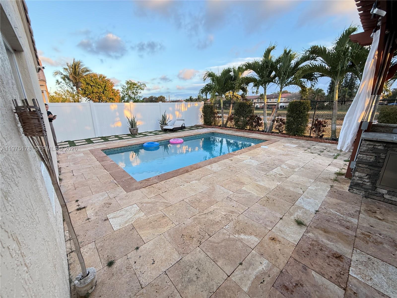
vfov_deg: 85.7
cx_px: 198
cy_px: 149
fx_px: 161
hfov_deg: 102.1
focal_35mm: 14
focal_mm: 2.22
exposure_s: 1/99
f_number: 2.2
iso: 80
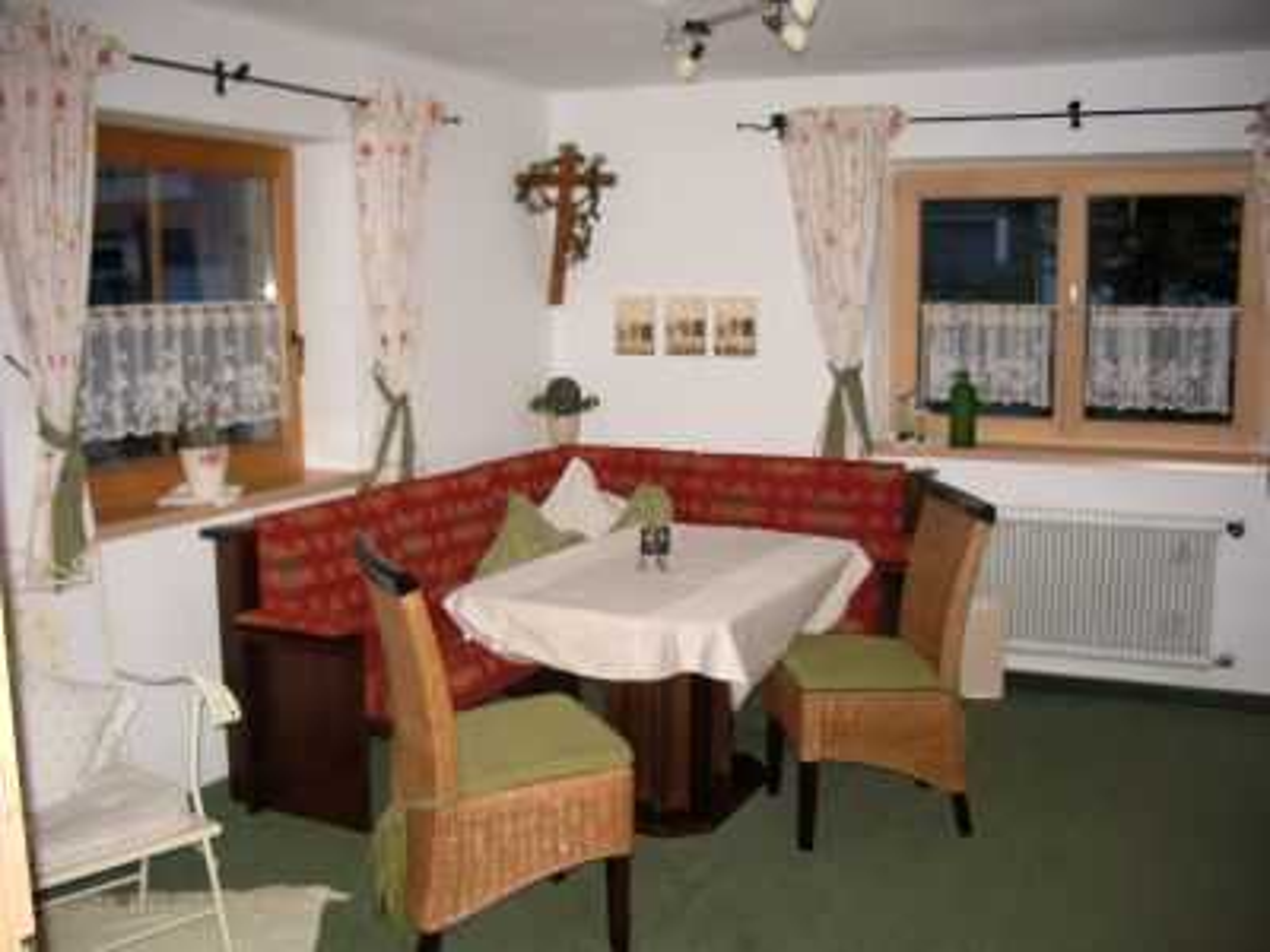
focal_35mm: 35
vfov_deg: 40.7
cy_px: 476
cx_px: 635
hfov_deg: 52.6
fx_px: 1284
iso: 160
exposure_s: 1/40
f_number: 2.6
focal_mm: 5.8
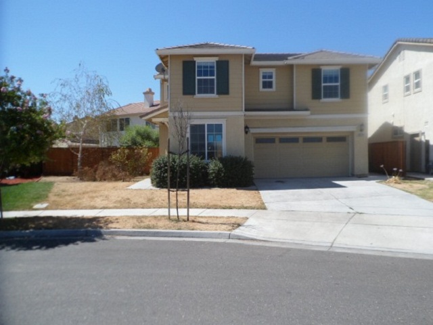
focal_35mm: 27
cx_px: 216
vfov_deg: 51.4
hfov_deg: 65.3
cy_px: 162
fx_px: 338
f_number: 3.3
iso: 80
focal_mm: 4.9
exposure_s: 1/1000
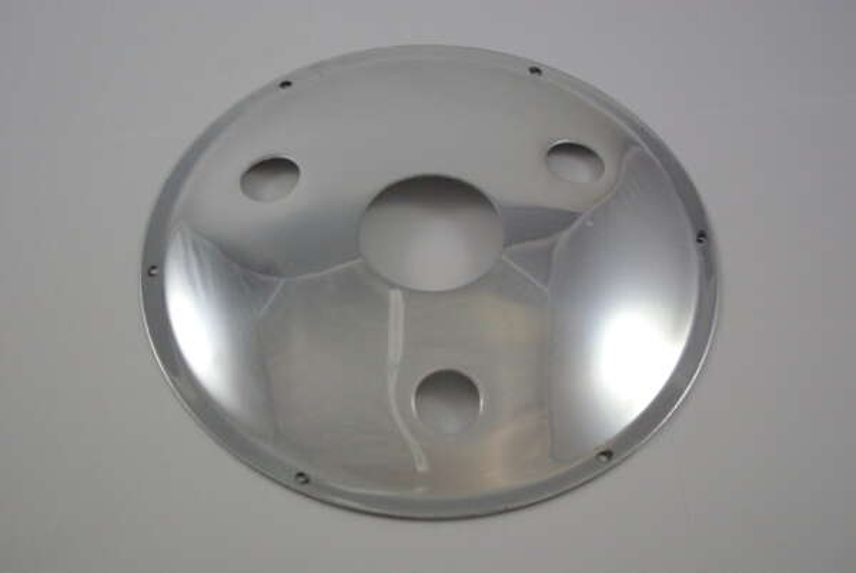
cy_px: 286
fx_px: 1429
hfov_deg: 33.4
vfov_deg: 22.7
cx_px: 428
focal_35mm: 60
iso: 1600
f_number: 4.5
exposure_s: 1/750
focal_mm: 40
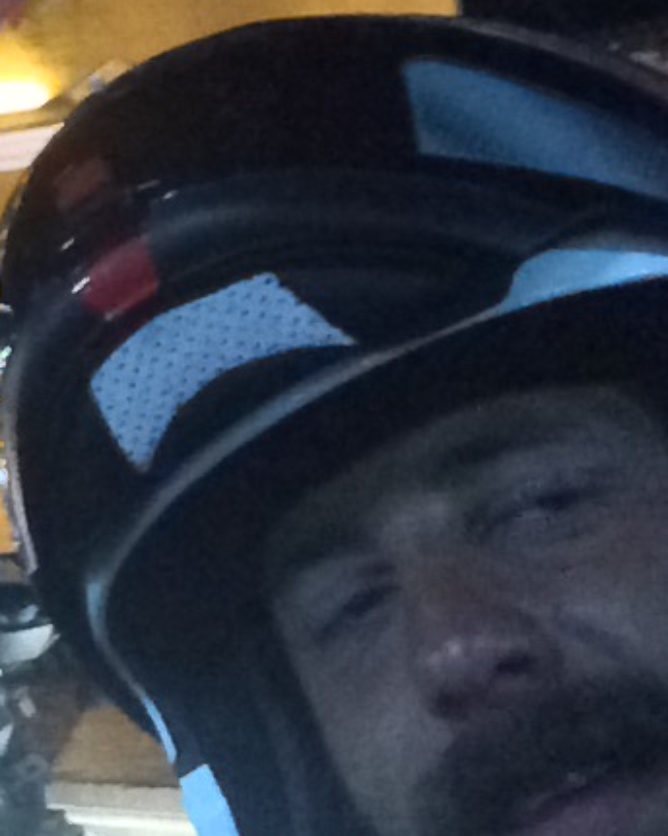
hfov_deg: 15.7
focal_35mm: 90
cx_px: -328
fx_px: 2224
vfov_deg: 20.8
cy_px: 68
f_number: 2.4
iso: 1250
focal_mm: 2.15
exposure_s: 1/15
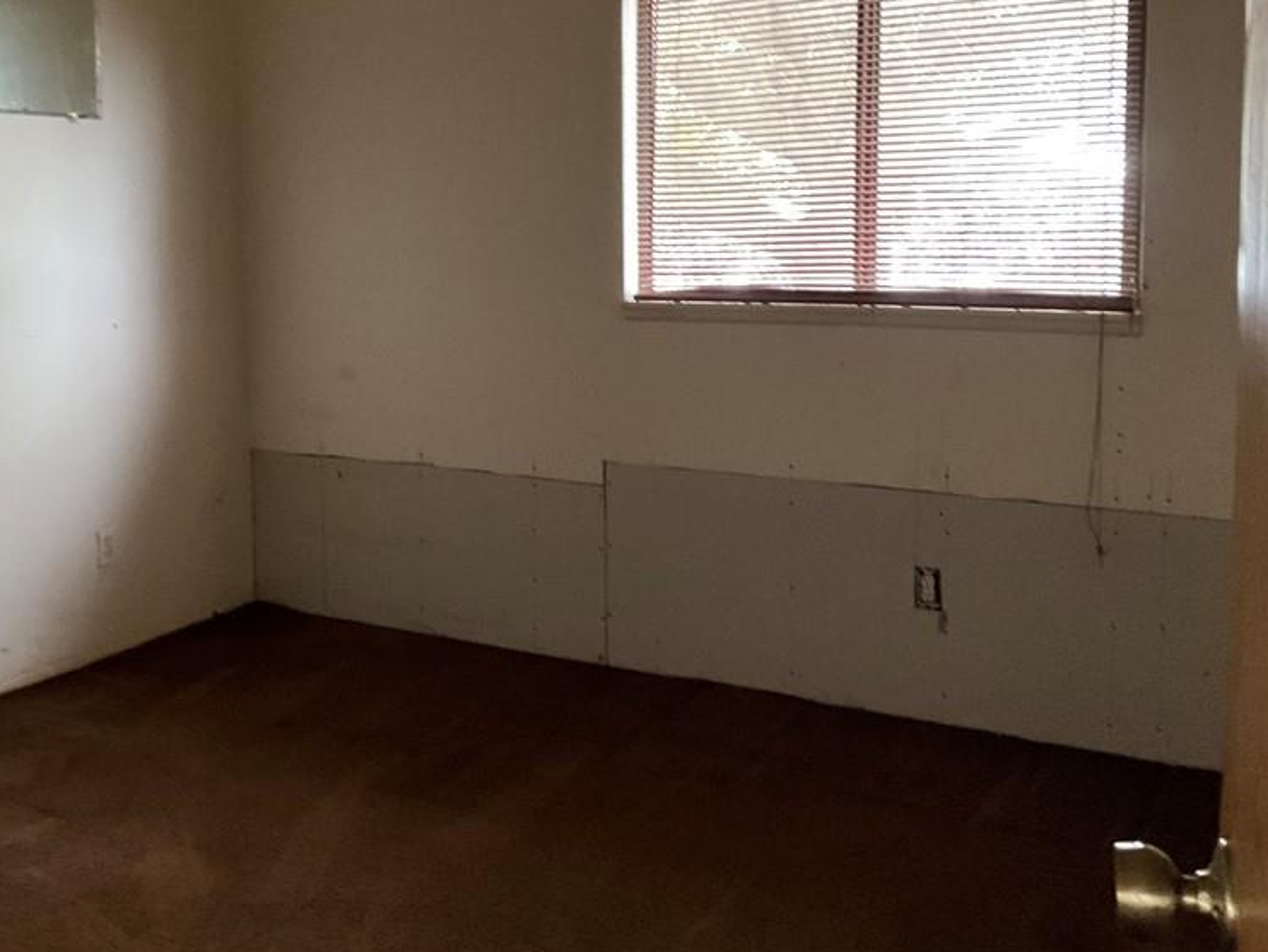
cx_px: 502
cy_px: 344
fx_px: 1466
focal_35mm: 40
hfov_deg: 46.5
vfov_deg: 35.7
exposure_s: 1/30
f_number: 1.8
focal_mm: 3
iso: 400
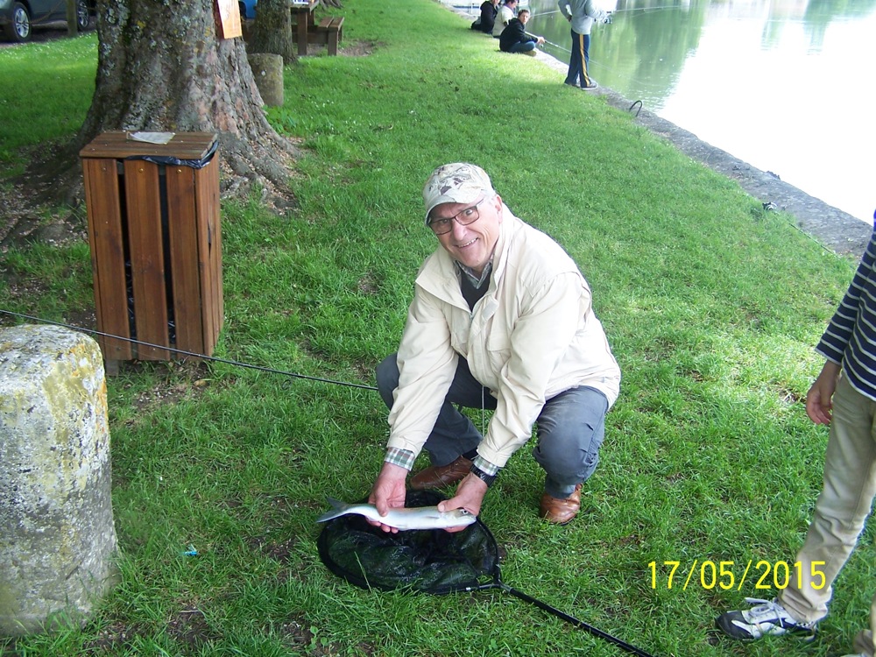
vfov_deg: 37.7
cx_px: 438
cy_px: 328
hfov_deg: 49.0
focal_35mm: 38
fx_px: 962
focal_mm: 6.3
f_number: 2.8
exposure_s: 1/180
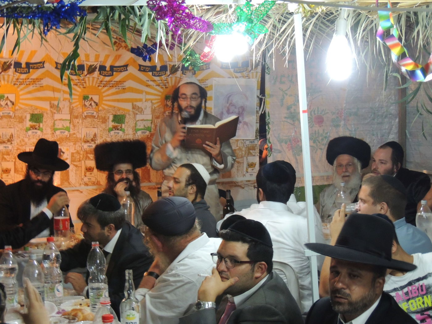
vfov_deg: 17.4
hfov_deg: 23.0
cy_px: 162
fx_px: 1061
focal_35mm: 85
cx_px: 216
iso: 800
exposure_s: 1/13
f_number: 4
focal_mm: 15.1
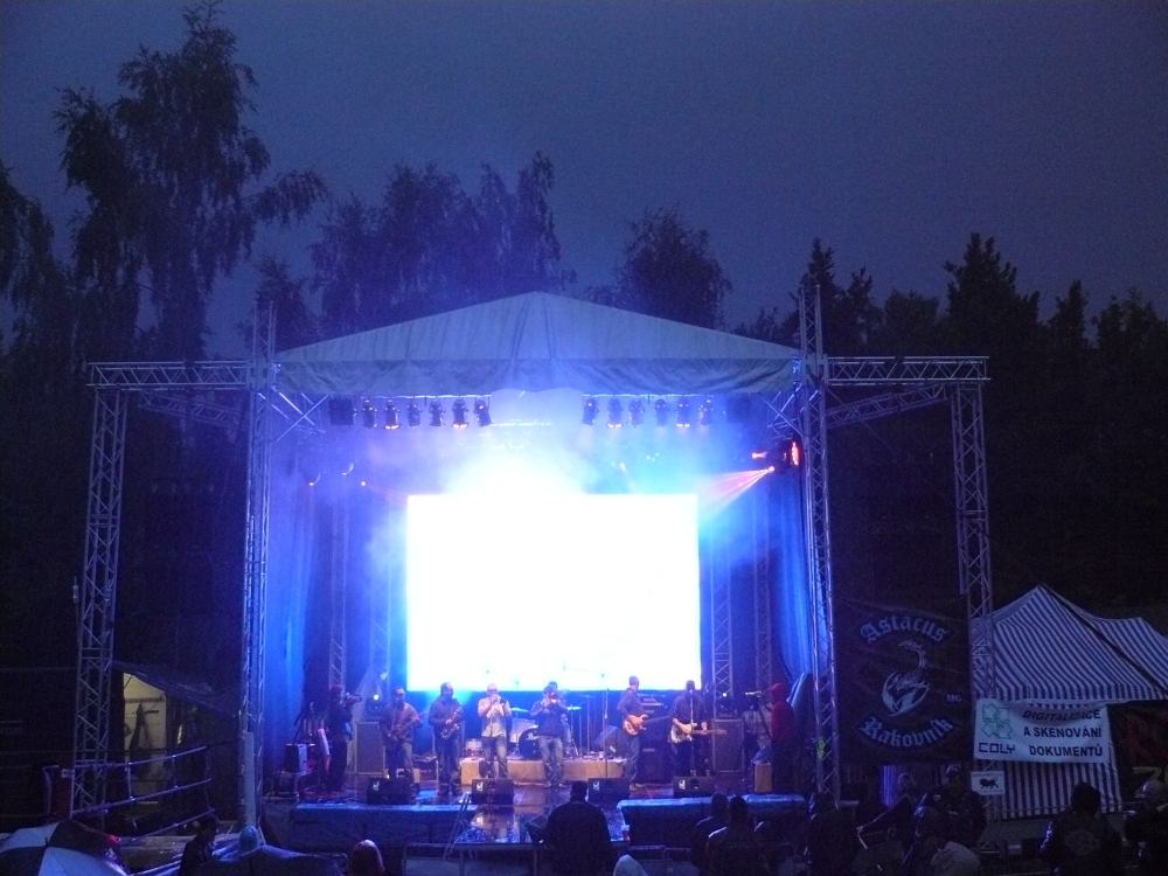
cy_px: 438
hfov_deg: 51.4
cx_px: 584
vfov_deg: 39.7
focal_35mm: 36
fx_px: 1215
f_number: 2.8
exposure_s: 1/50
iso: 400
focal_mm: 6
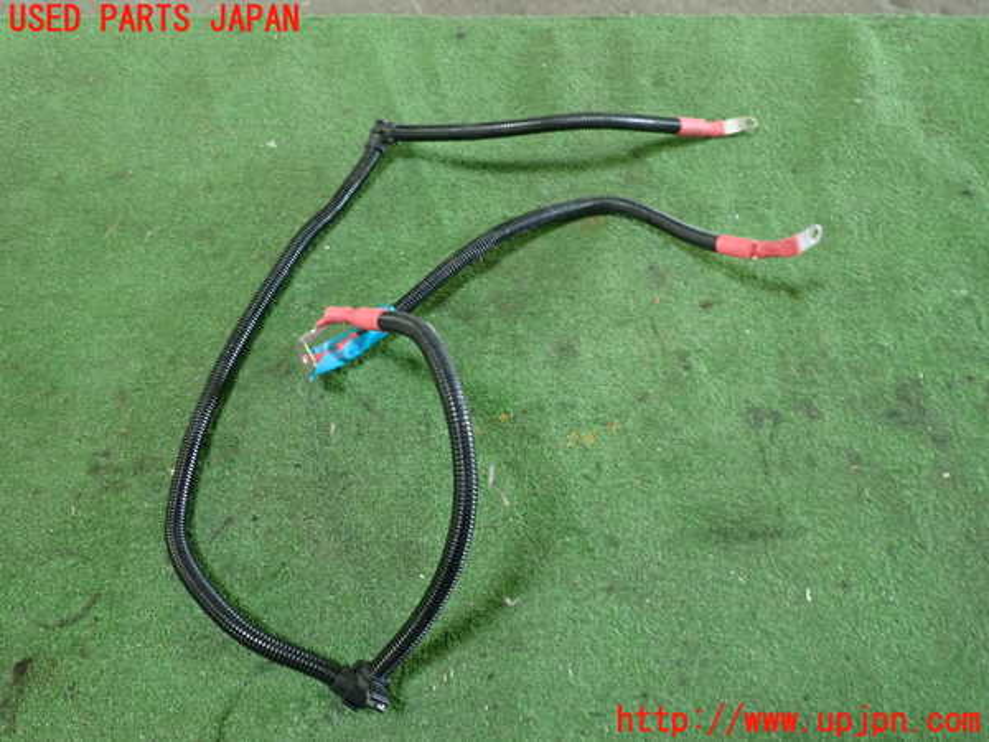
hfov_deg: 60.0
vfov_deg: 46.8
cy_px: 371
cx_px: 494
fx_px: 857
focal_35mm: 30
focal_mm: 5.4
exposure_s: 1/30
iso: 500
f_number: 2.3
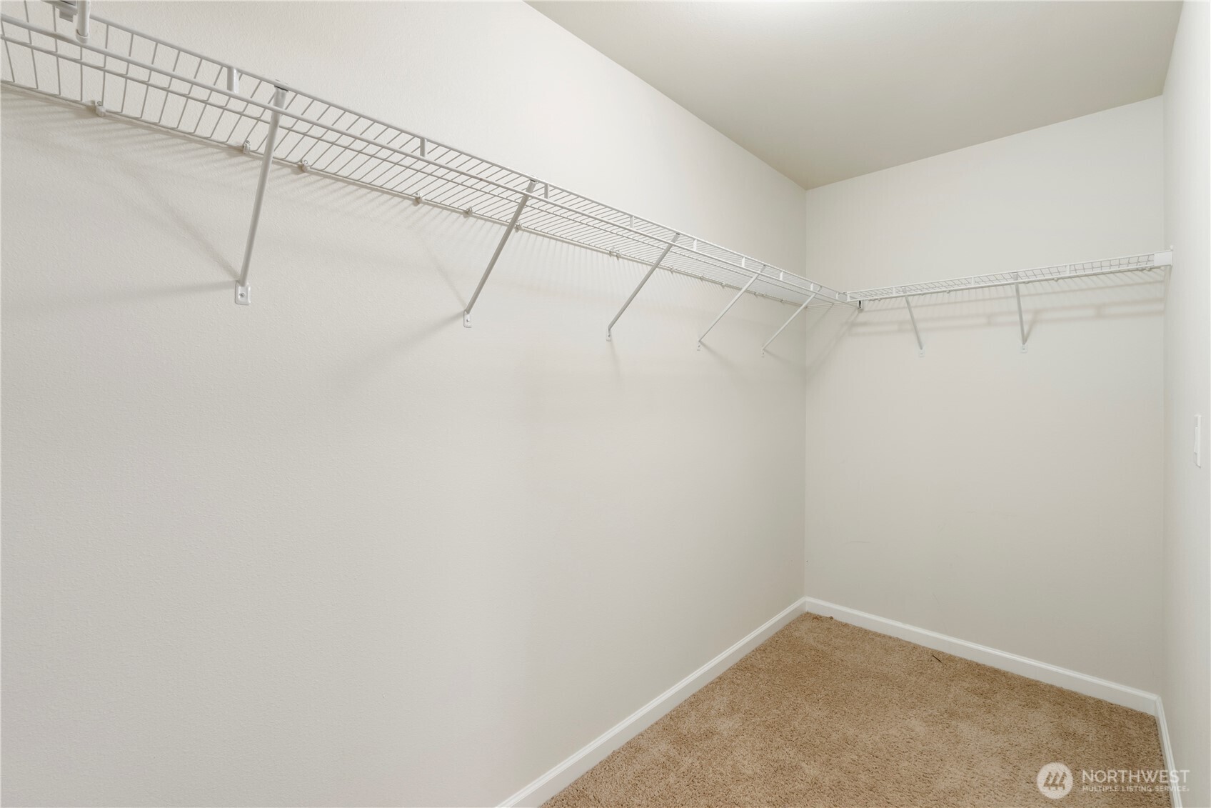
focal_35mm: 15
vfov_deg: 77.3
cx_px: 606
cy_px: 404
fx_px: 505
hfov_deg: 100.4
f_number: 9
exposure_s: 1/10
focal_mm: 10
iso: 400
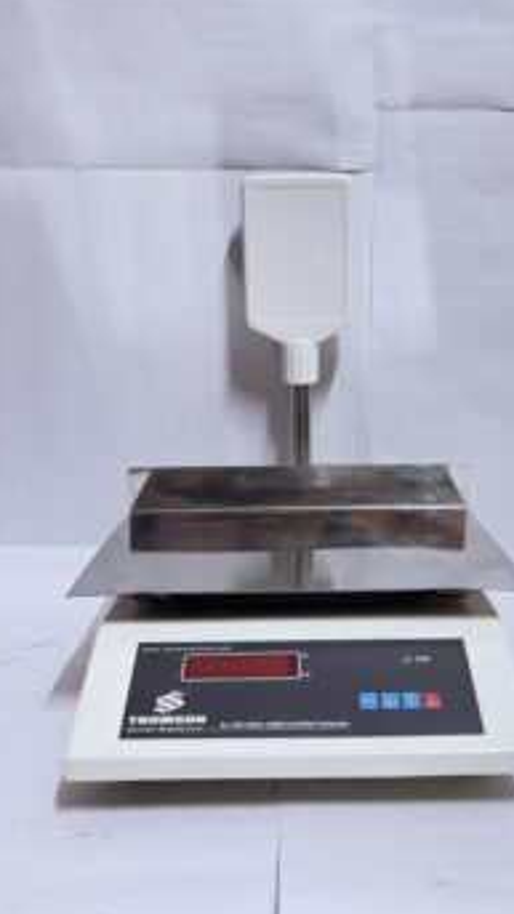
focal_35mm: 33
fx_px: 799
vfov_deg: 59.5
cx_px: 325
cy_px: 434
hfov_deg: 35.4
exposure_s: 1/33
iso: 500
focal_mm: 5.96
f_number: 1.6
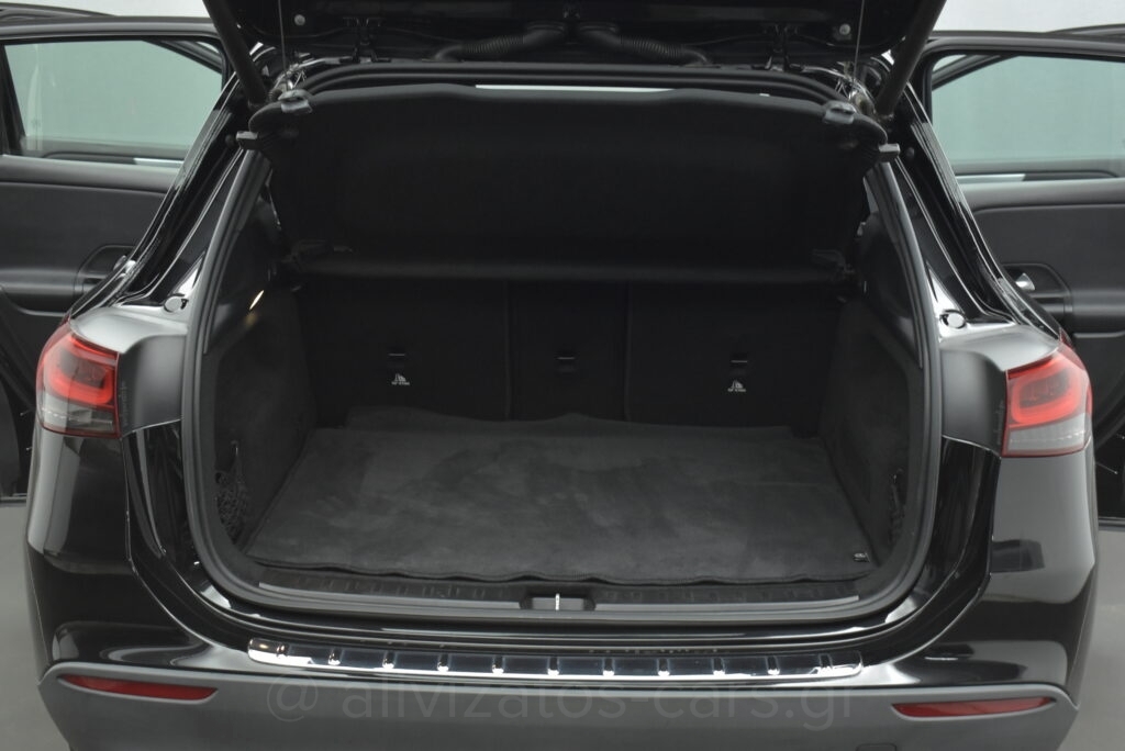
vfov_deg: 29.9
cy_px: 376
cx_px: 562
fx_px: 1407
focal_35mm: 45
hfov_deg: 43.6
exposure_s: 1/50
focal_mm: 30
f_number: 4.2
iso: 1600
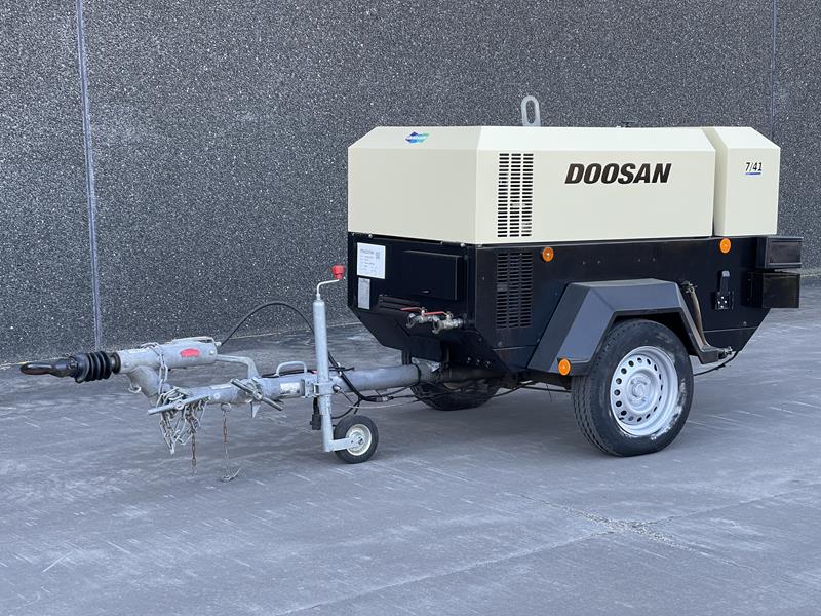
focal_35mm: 64
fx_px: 1518
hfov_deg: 30.3
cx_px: 410
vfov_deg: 22.9
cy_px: 308
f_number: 2.2
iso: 50
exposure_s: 1/99
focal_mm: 7.5
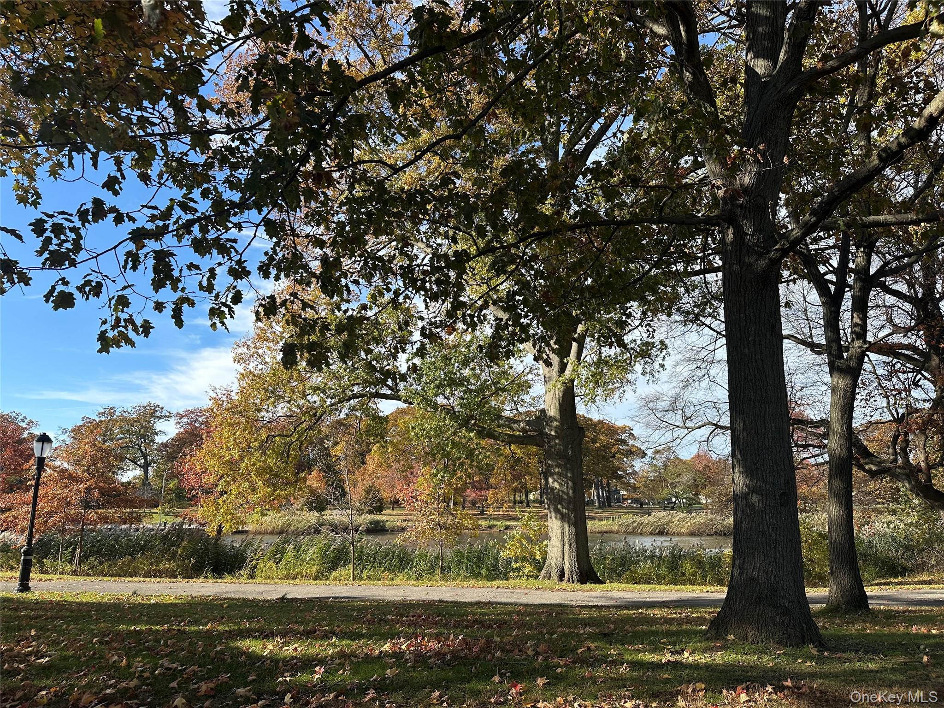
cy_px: 354
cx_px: 472
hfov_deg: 71.6
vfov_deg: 56.8
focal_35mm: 24
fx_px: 654
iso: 80
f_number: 1.78
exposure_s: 1/2110
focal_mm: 6.86
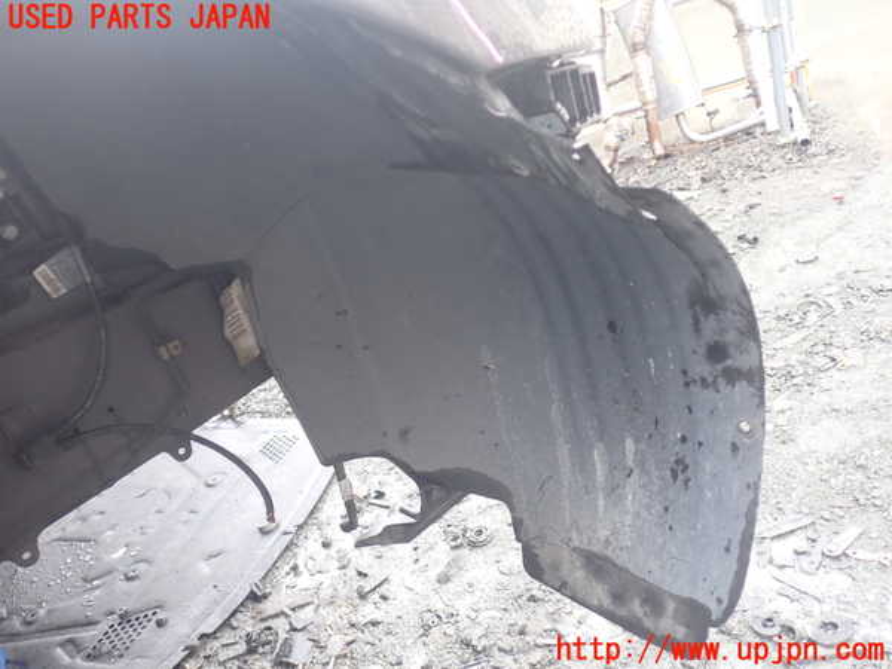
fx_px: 773
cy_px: 334
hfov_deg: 60.0
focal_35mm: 30
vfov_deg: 46.8
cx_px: 446
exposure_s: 1/60
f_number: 2.3
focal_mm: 5.4
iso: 200
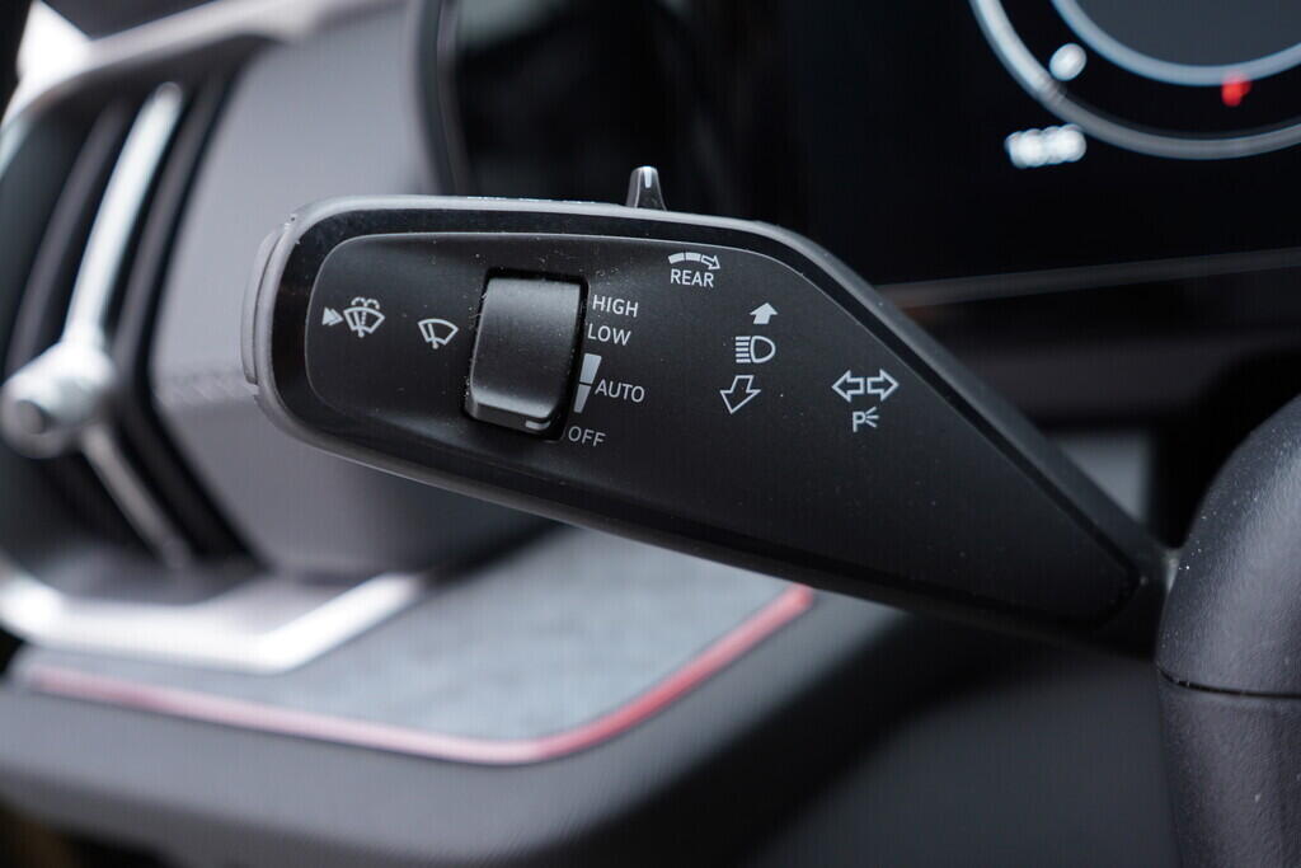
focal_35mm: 36
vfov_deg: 36.9
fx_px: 1301
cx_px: 650
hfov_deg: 53.1
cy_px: 434
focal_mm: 24
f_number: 2.8
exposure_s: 1/40
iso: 200
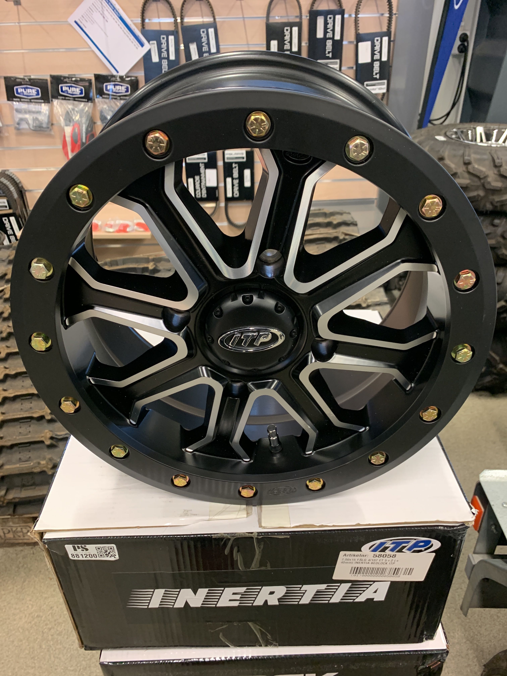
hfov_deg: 53.1
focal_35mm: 26
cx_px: 254
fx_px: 508
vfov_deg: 67.3
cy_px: 338
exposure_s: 1/50
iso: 250
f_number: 1.8
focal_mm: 4.25
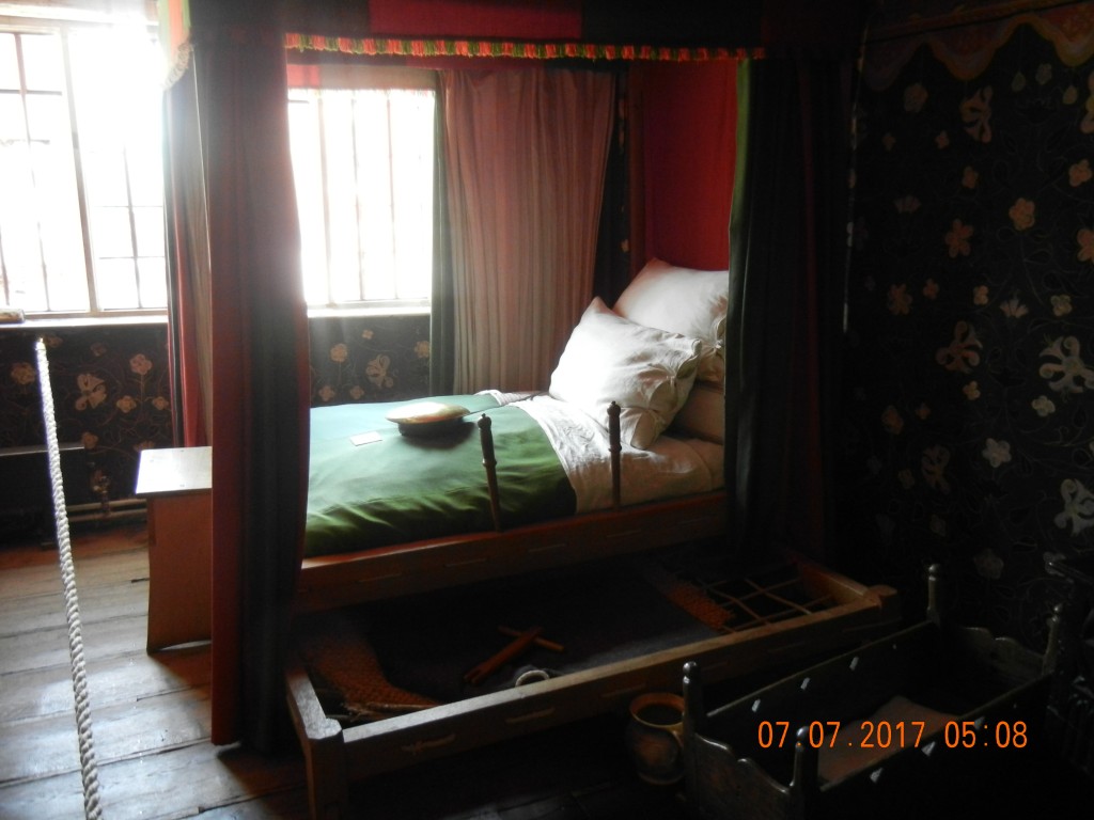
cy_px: 410
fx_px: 948
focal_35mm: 30
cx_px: 547
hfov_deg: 60.0
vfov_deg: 46.8
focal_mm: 5.4
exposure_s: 1/44.8
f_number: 3.5
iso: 640
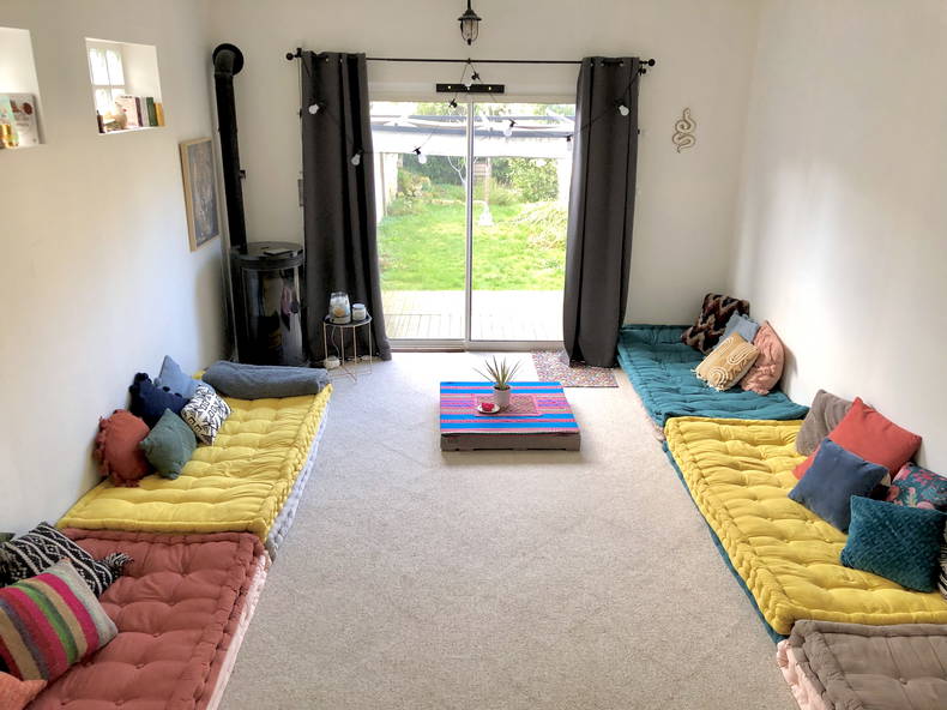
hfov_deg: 63.5
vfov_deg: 49.7
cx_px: 474
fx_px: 766
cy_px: 355
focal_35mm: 28
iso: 25
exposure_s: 1/30
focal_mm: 4
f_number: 1.8
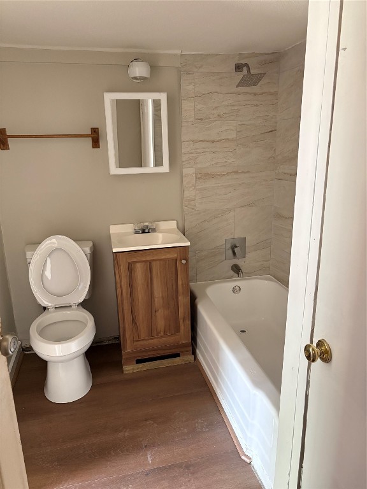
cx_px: 184
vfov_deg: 67.3
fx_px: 368
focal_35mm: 26
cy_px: 244
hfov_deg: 53.1
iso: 500
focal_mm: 5.96
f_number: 1.6
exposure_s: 1/60
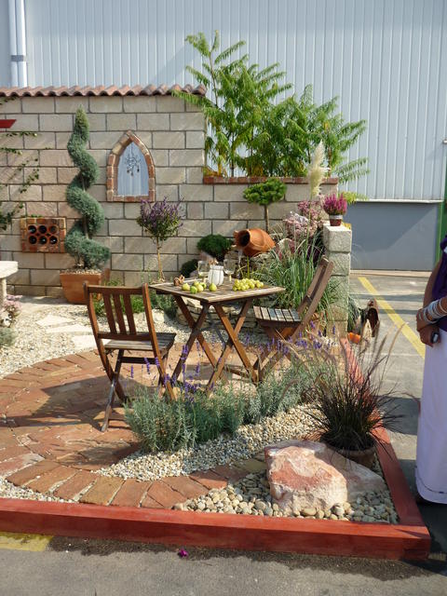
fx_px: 568
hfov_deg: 42.9
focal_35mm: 33
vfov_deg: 55.4
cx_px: 224
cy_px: 298
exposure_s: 1/1000
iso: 80
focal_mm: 5.5
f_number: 2.8
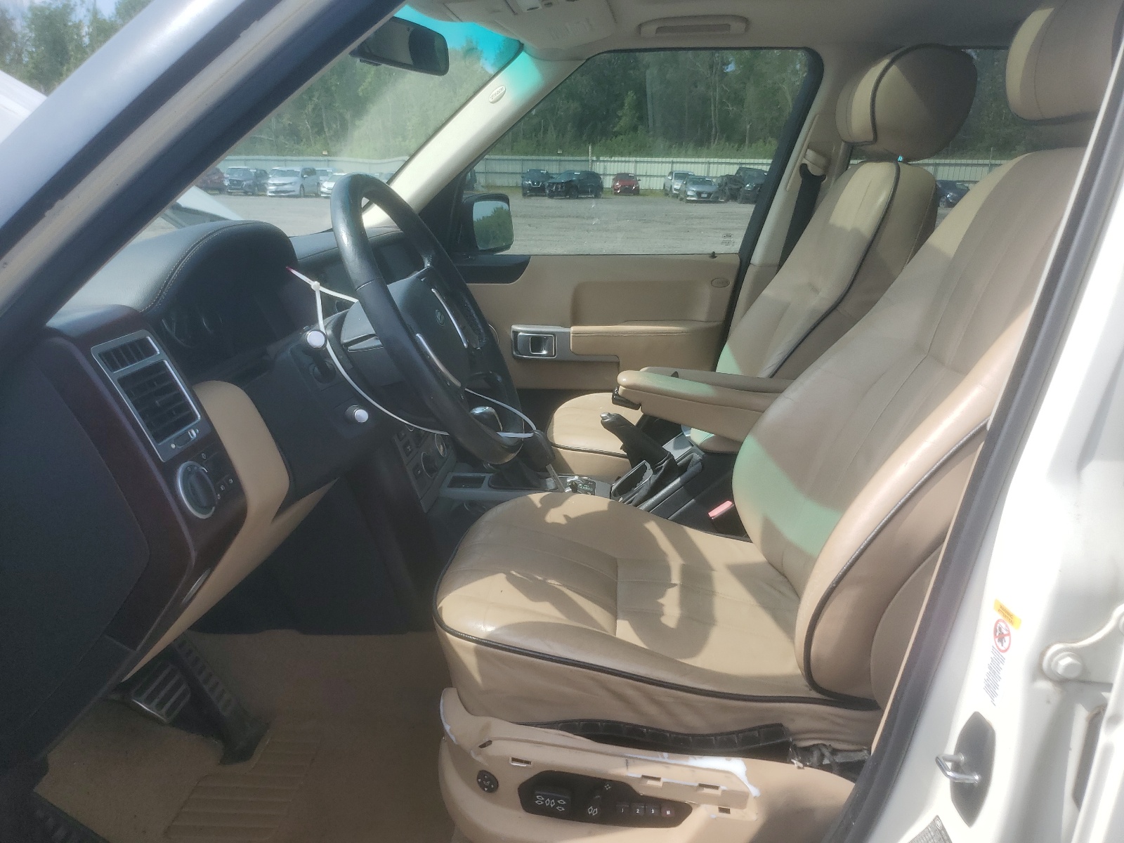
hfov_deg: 67.3
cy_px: 422
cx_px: 562
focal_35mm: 26
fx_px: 844
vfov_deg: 53.1
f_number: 1.5
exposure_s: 1/2500
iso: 50
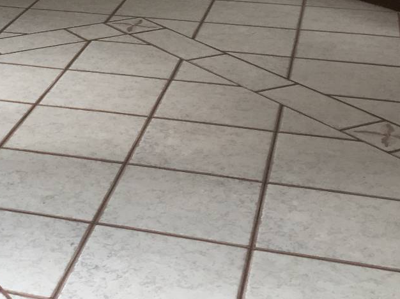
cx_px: -49
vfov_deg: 15.8
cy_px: -85
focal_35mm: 89
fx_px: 1028
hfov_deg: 20.9
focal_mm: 4.15
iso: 32
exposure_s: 1/50
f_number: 2.2
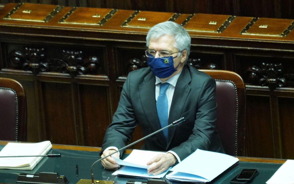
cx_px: 147
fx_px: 4911
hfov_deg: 3.4
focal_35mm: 613
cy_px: 92
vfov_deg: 2.1
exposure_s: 1/125
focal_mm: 400
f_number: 5.6
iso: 12800
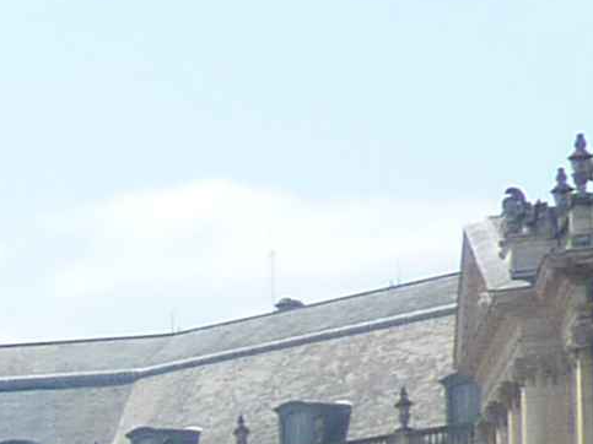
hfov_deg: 8.6
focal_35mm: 189
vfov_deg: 7.6
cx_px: -1202
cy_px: 778
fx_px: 3237
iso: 80
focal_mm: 4.1
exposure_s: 1/500
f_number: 4.5
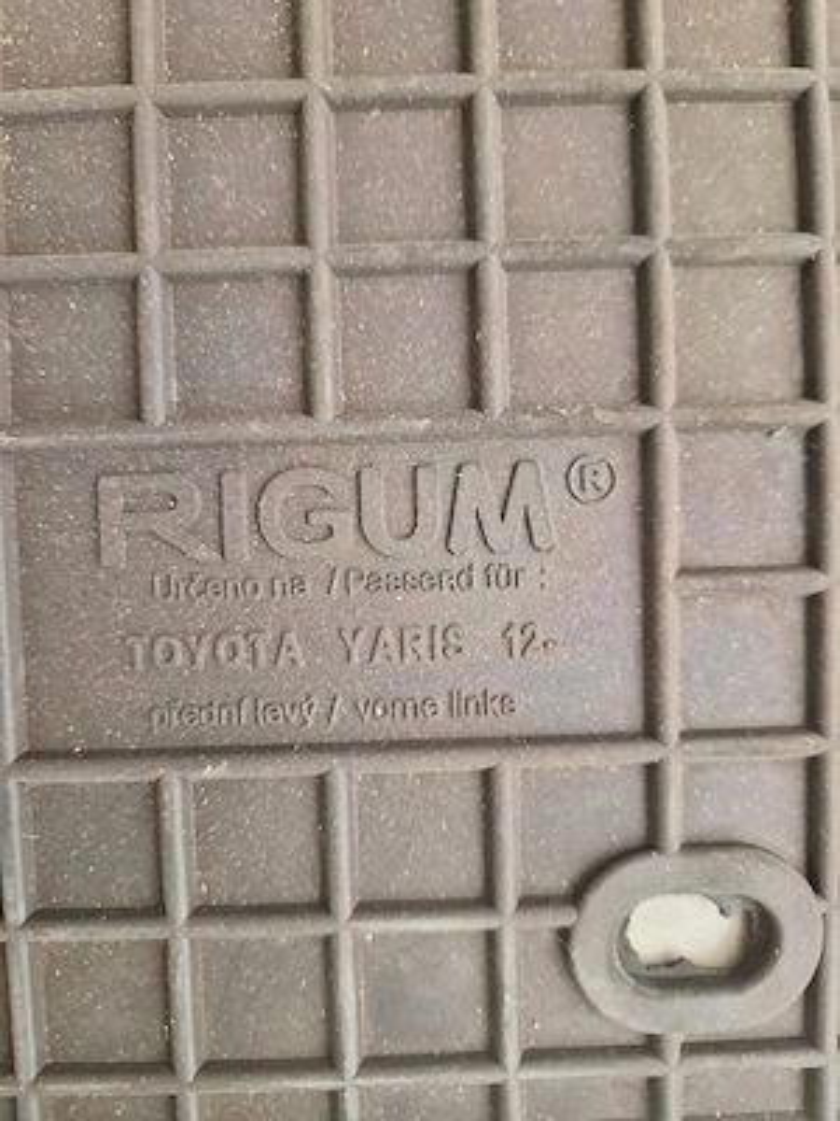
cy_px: 560
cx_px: 420
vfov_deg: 73.9
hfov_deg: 58.9
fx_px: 744
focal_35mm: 23
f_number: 1.8
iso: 800
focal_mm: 5.4
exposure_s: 1/100
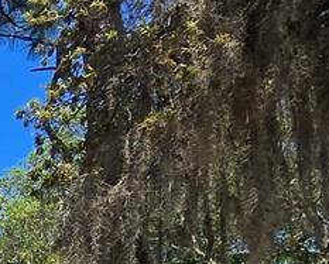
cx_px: -397
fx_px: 848
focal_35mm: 87
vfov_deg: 15.7
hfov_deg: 15.5
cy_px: 438
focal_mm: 2.2
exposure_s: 1/1410
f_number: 2.2
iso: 50
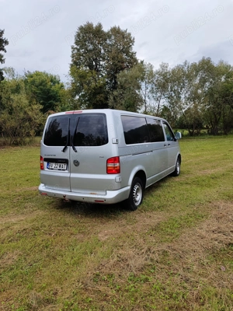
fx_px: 224
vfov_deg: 69.4
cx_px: 116
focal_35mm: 25
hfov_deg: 54.9
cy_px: 156
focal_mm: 5.95
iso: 50
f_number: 1.89
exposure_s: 1/183
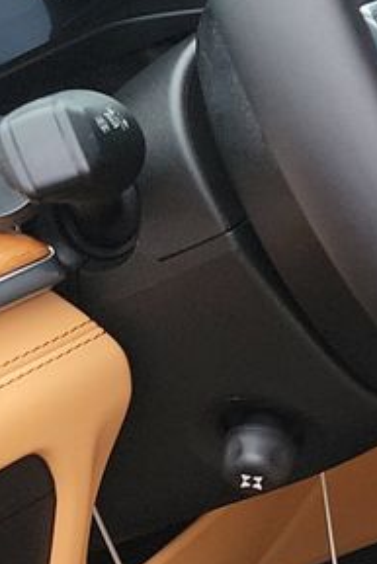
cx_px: 1106
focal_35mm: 138
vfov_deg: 14.8
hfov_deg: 8.5
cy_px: 345
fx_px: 2165
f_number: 1.8
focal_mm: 6.7
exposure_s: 1/59
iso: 50
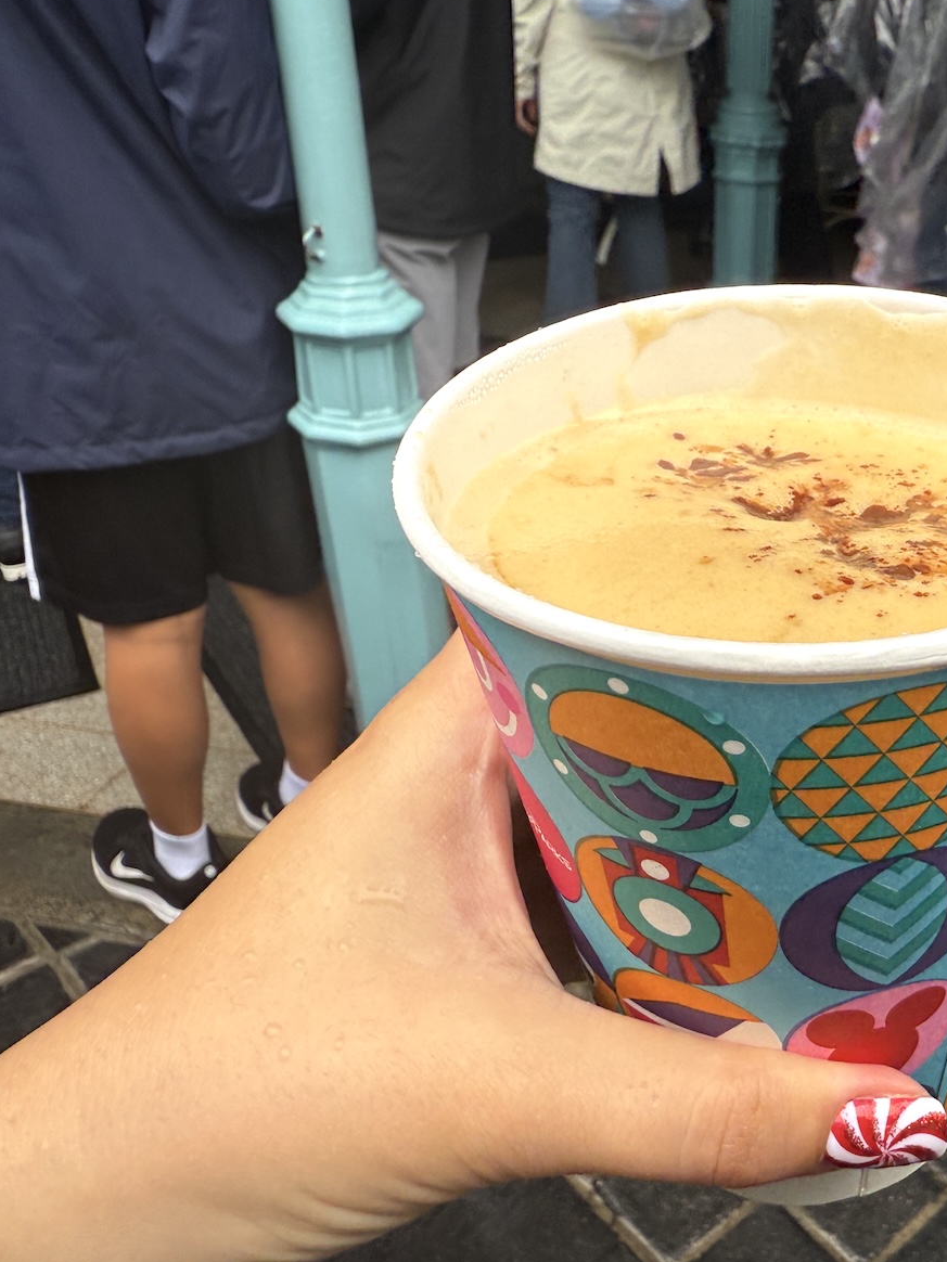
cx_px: 863
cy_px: 643
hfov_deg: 39.6
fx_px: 1204
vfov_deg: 55.3
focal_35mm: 33
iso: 40
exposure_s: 1/365
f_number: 2.2
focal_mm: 2.22
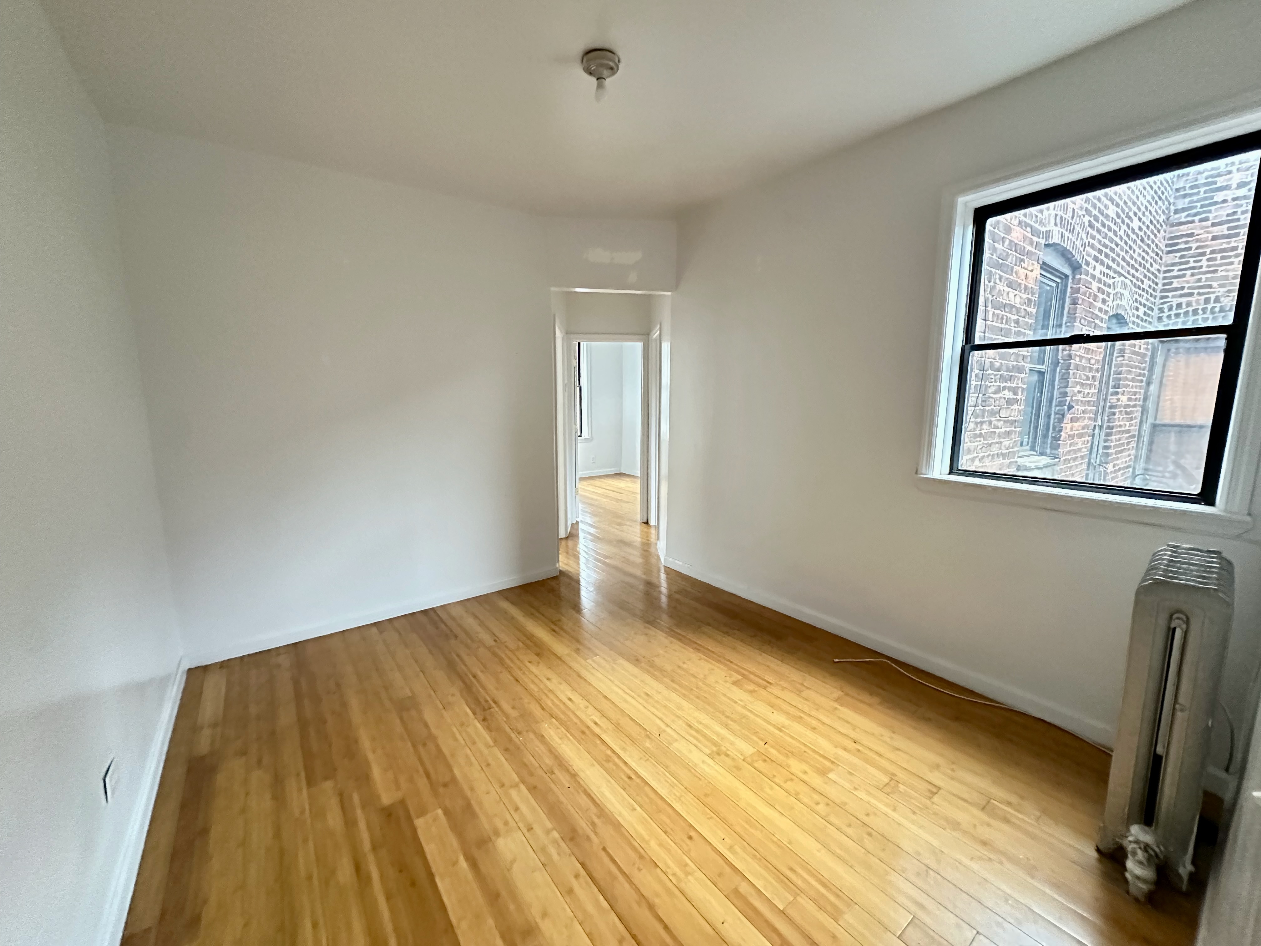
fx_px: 510
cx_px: 630
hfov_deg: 102.1
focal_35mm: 14
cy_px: 473
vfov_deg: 85.7
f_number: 2.2
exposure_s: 1/55
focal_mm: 2.22
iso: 1250
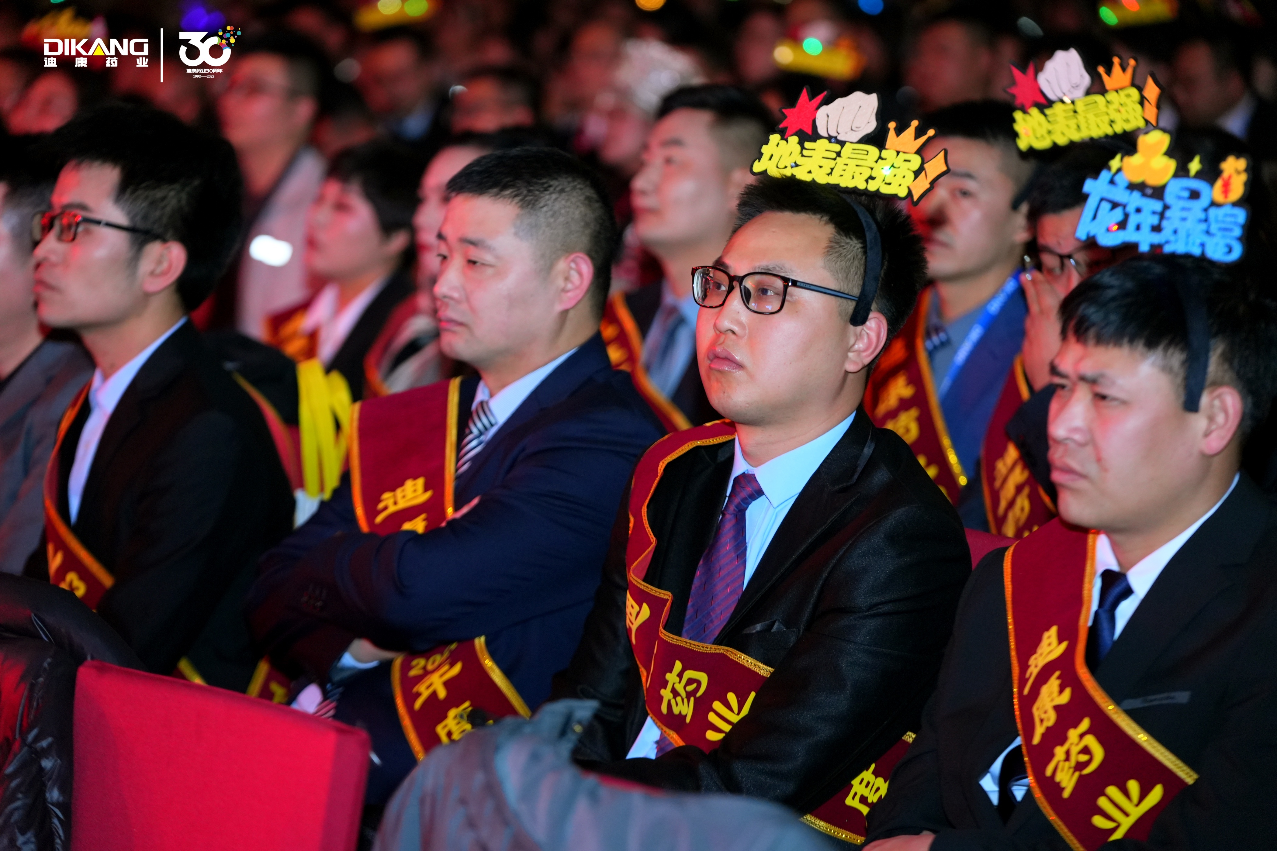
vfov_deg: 11.8
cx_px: 638
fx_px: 4114
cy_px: 426
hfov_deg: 17.6
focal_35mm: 116
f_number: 3.2
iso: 2000
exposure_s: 1/200
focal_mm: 116
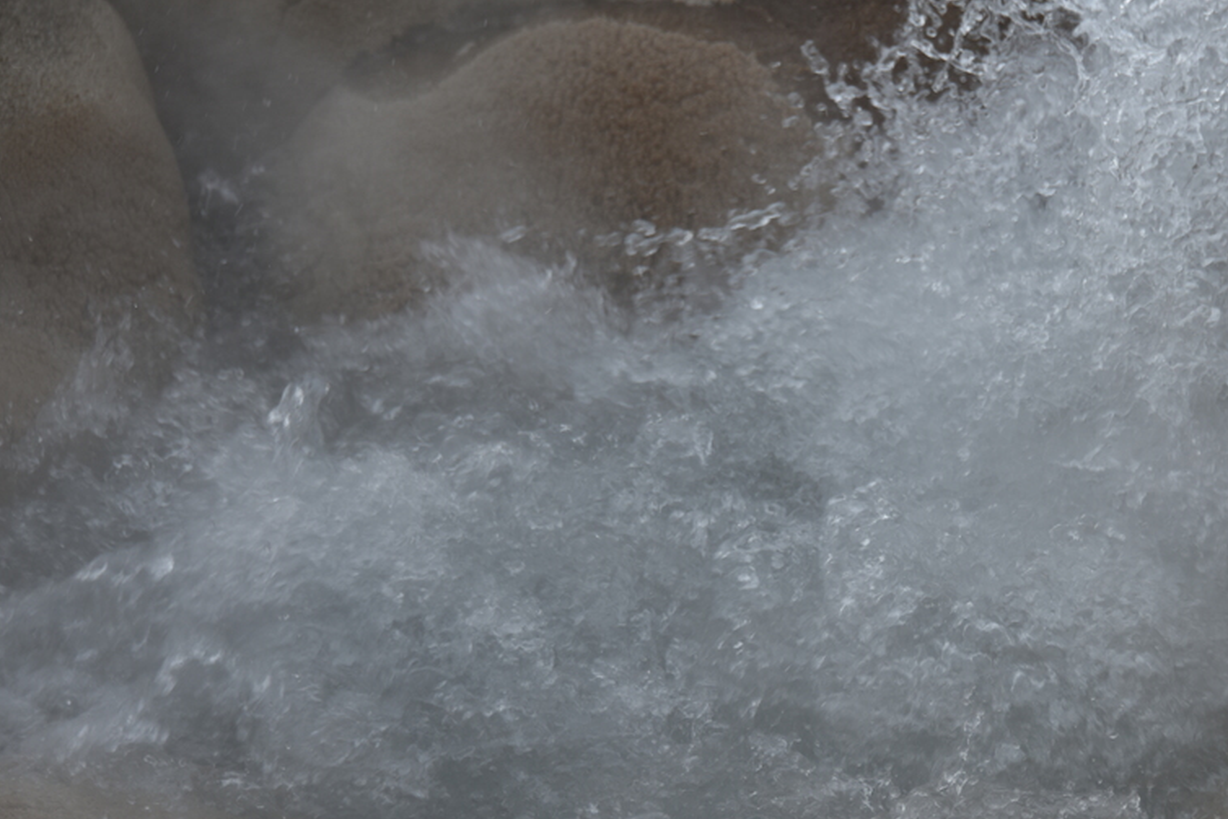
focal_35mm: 197
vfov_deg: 7.0
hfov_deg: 10.4
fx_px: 6721
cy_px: 523
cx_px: 956
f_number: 5.6
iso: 140
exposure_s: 1/250
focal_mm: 116
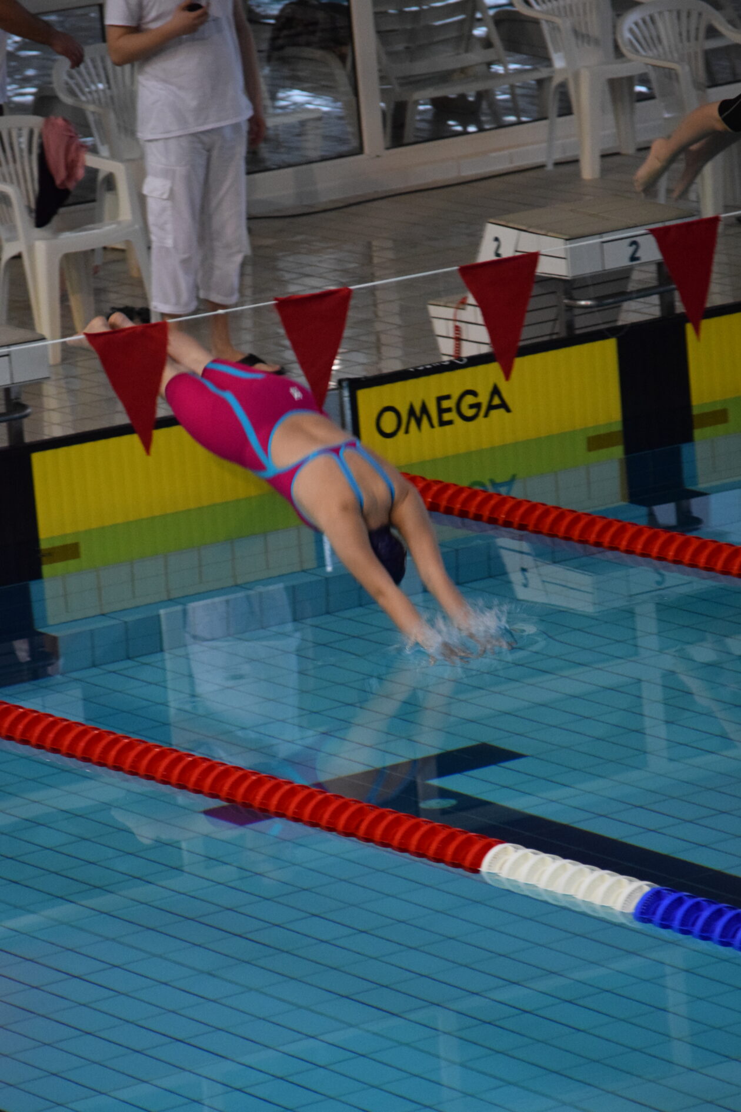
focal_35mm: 248
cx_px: 370
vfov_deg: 8.3
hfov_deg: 5.6
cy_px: 556
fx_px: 7641
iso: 3200
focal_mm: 165
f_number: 5.3
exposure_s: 1/250
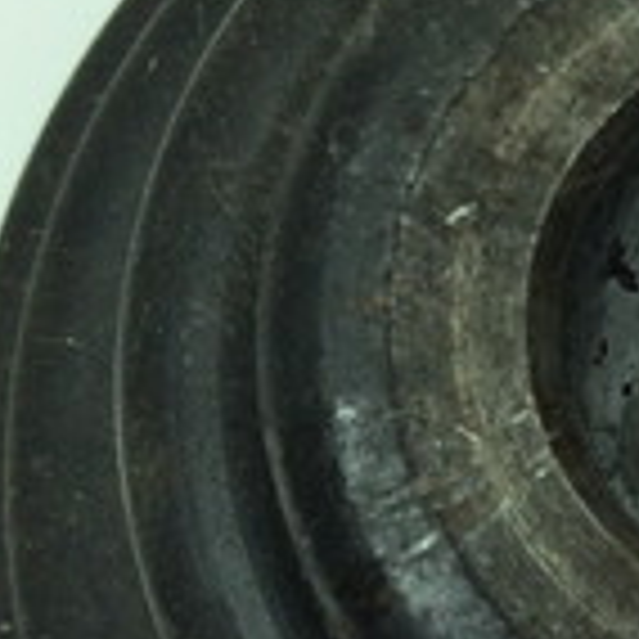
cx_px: 1022
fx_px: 2485
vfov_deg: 14.6
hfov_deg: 13.6
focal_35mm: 119
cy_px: 477
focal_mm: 3.3
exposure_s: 1/318
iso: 32
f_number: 2.4
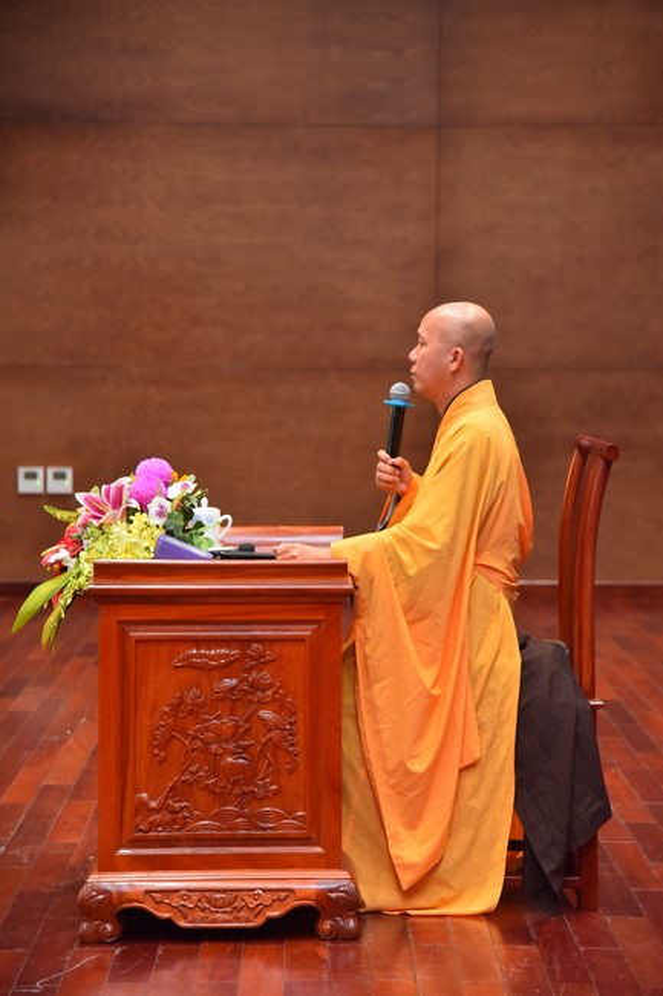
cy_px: 498
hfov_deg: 14.0
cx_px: 332
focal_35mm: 98
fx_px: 2708
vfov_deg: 20.8
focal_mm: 98
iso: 1250
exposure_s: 1/125
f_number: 4.5
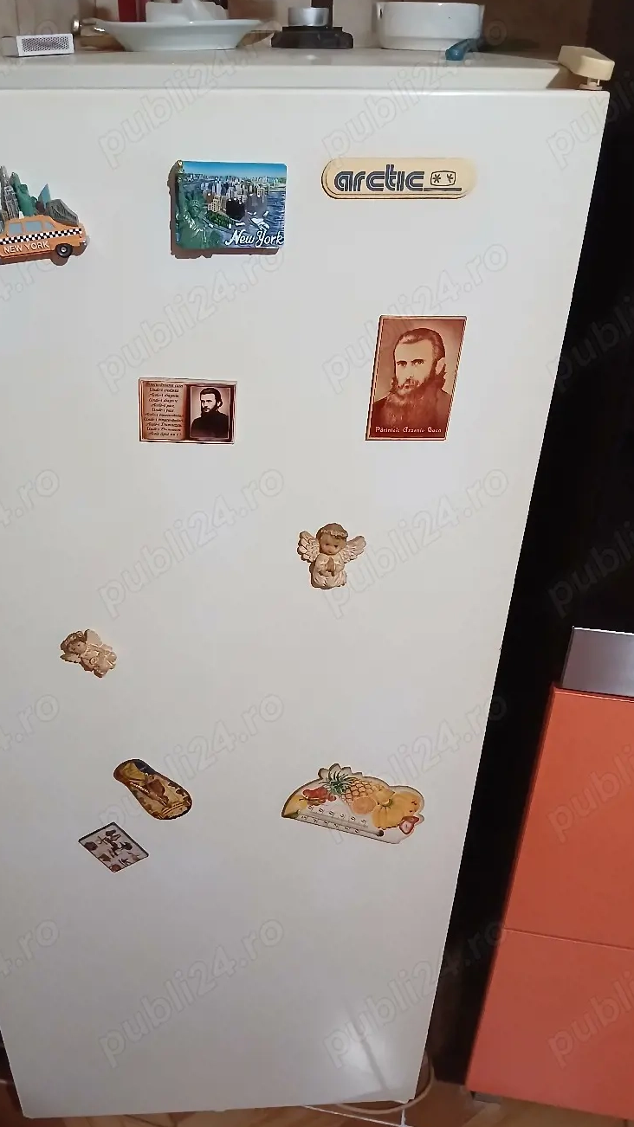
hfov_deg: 40.0
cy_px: 573
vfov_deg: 66.1
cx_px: 248
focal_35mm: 29
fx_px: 867
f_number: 1.8
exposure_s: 1/25.1
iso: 500
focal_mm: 3.98
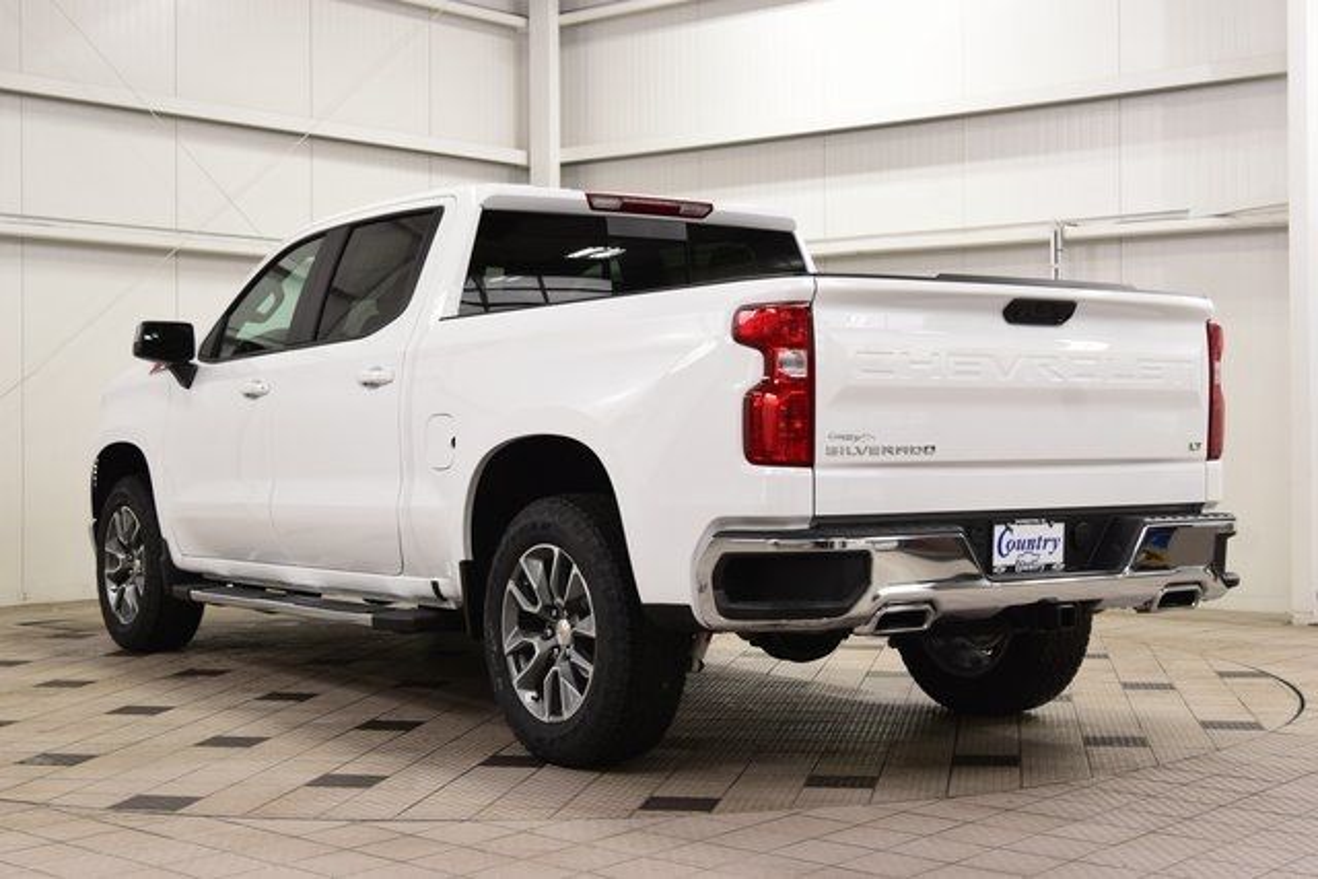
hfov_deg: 37.8
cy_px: 440
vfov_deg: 25.8
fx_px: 1922
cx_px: 659
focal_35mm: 52
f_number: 7.1
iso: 720
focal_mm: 35
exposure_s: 1/30
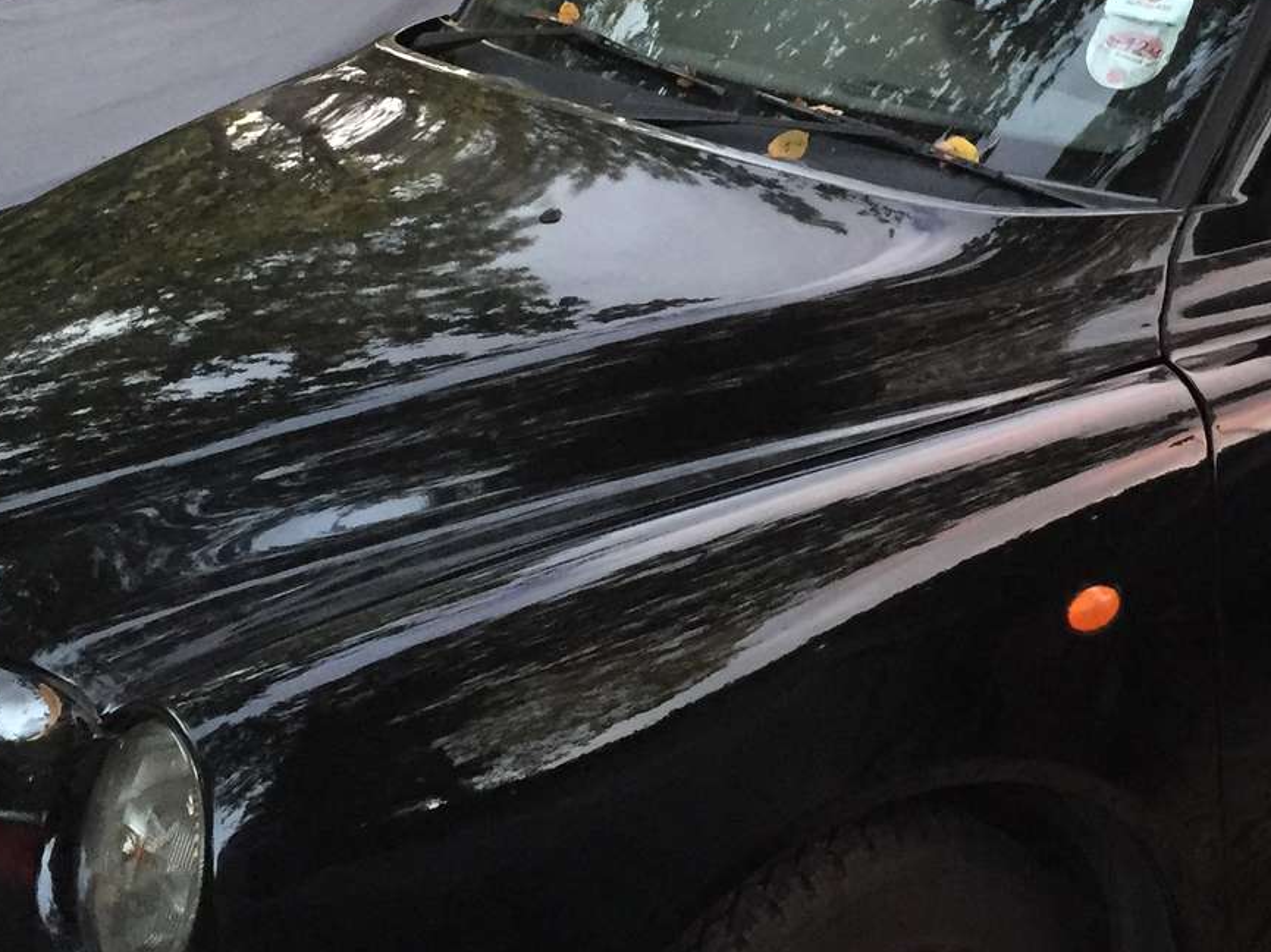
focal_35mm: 67
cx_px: 1048
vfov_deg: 21.6
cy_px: 188
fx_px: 2459
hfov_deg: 28.3
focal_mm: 4.15
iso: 250
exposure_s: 1/24
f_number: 2.2
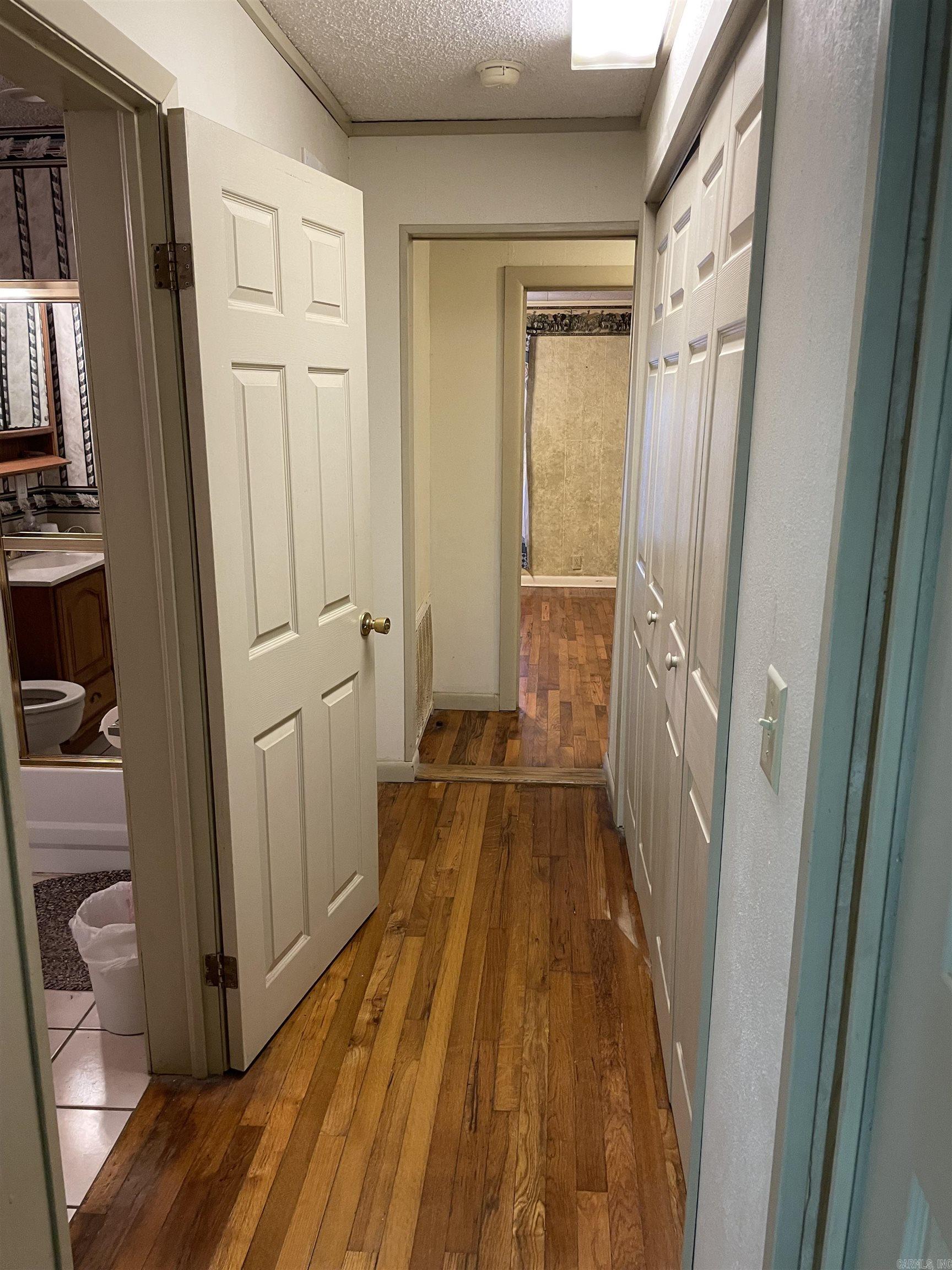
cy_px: 635
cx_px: 476
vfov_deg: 67.3
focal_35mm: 26
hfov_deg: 53.1
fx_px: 953
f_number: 1.6
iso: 320
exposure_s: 1/60
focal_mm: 4.2
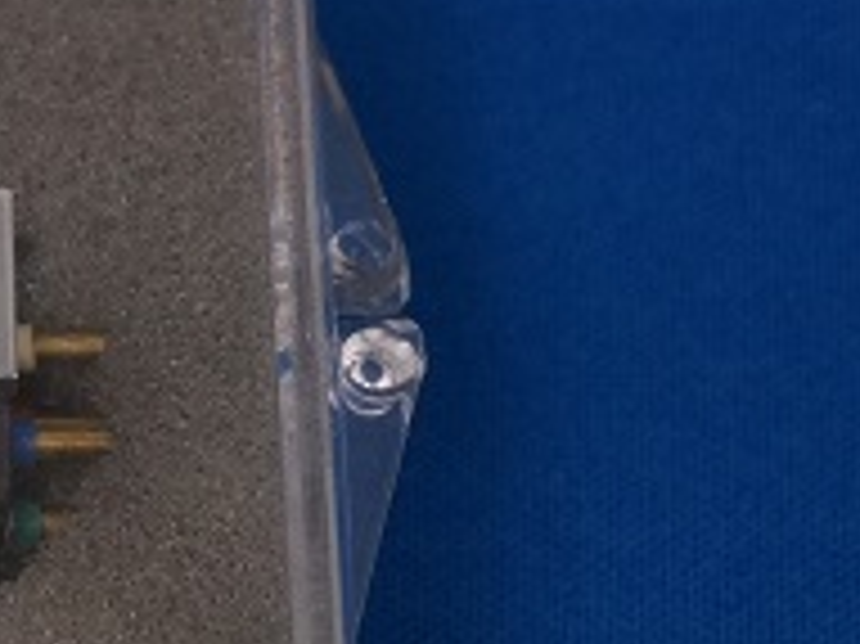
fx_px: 5810
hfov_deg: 8.4
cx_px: -216
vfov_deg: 6.3
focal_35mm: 234
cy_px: 462
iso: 1600
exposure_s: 1/250
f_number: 7.1
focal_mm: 50
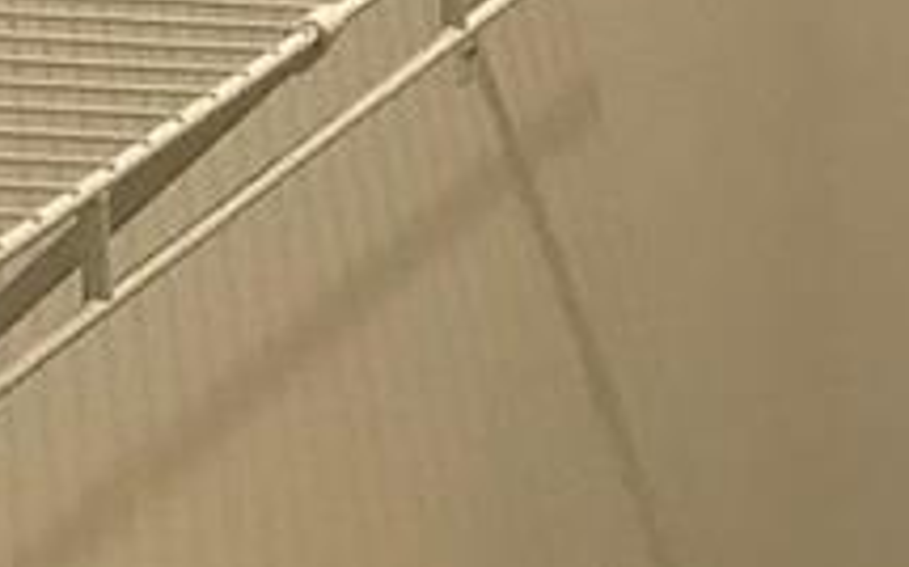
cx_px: 1814
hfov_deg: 11.4
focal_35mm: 166
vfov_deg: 7.7
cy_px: -419
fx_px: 4109
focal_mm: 3.99
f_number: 1.8
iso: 32
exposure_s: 1/30
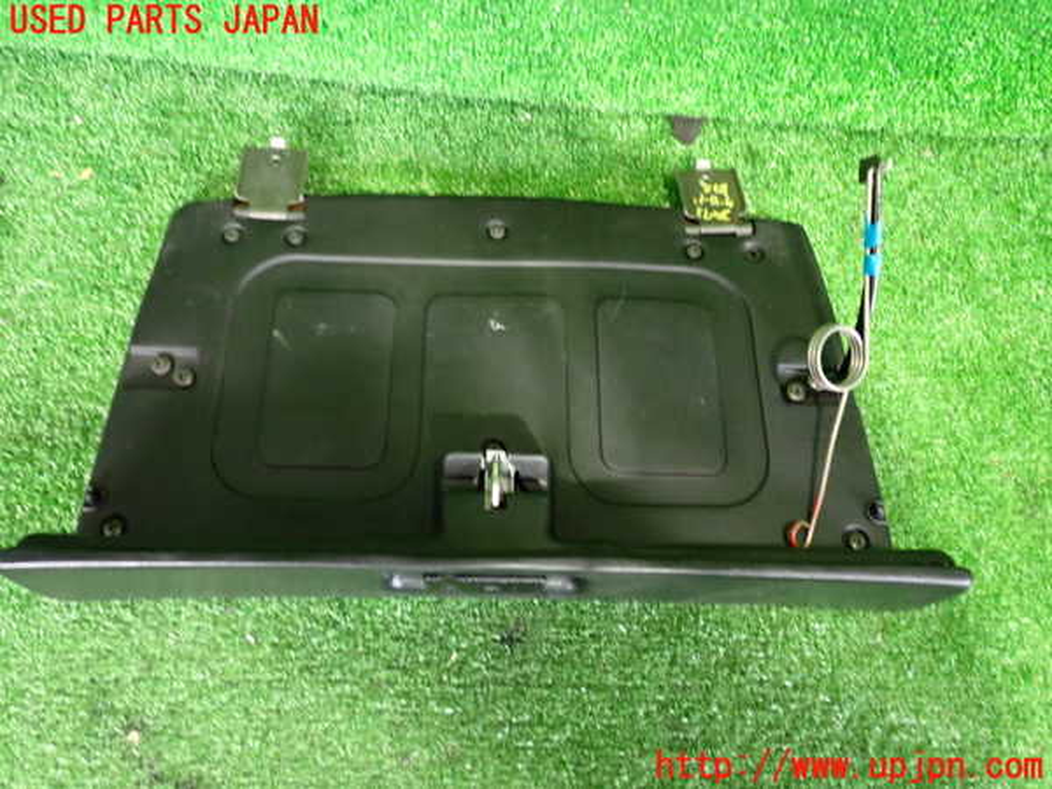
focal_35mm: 30
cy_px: 394
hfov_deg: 60.0
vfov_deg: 46.8
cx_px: 526
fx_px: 912
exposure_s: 1/25
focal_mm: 5.4
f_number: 2.3
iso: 1000
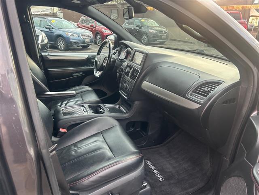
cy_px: 98
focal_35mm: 26
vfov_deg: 53.1
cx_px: 130
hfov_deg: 67.3
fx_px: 195
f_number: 1.5
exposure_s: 1/121
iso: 125
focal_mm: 5.7
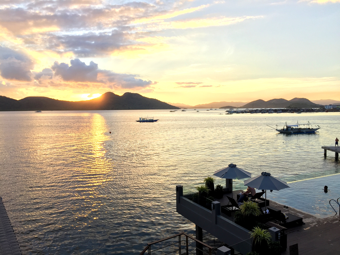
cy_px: 128
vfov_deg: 48.2
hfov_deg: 61.7
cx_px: 170
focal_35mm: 29
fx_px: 285
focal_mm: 4.15
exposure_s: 1/399
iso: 32
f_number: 2.2
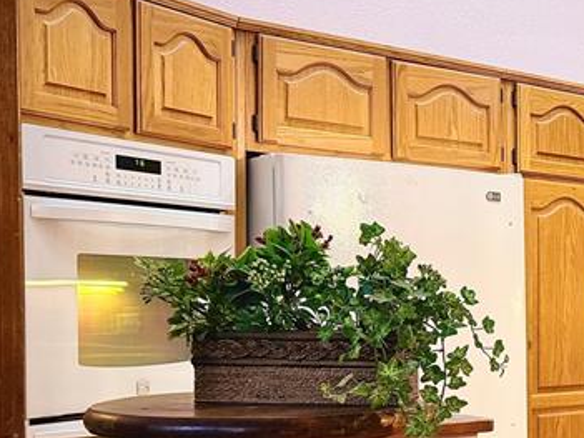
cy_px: 347
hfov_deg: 23.5
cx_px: 817
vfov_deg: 20.8
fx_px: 1181
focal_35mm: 70
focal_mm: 6.76
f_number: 1.78
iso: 200
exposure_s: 1/60
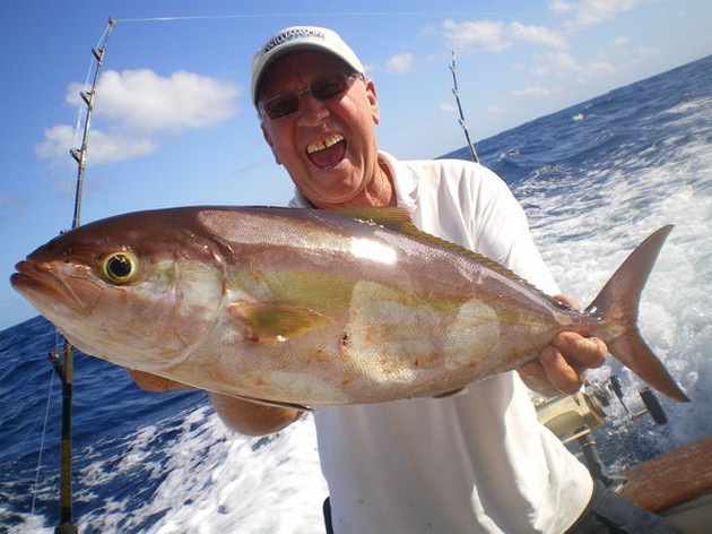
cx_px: 356
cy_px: 267
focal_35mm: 36
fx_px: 740
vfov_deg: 39.6
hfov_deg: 51.4
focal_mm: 6.3
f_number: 4.6
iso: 50
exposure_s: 1/500
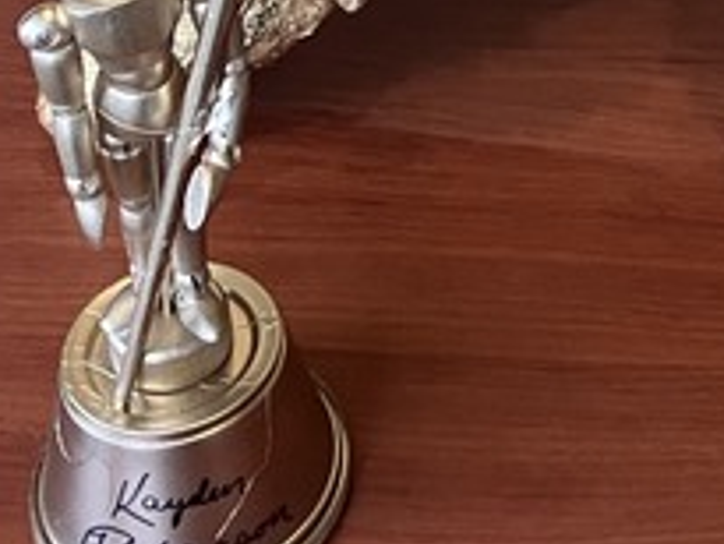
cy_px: -572
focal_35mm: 140
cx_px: 999
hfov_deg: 13.5
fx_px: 2930
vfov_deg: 9.8
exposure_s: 1/60
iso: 80
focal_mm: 3.99
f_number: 1.8
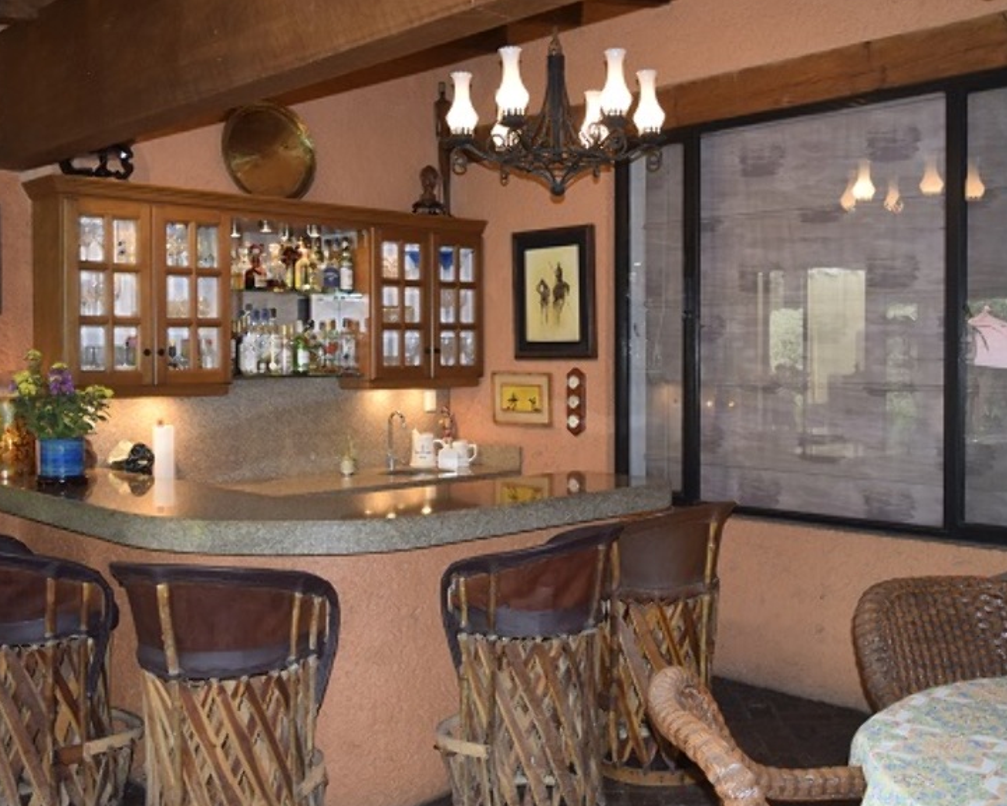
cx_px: 510
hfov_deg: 50.3
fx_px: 1073
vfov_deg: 41.2
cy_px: 392
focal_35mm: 36
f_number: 3.5
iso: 900
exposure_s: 1/60
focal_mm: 18
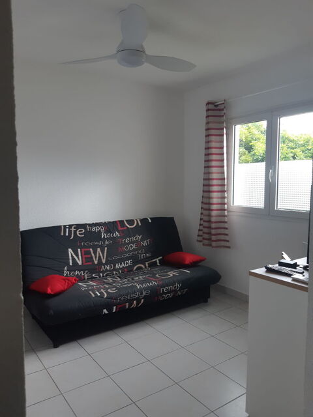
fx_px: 313
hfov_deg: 53.1
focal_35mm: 26
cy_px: 208
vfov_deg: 67.3
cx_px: 156
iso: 64
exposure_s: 1/100
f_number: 1.7
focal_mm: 3.93
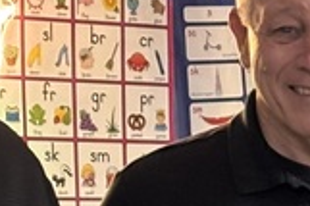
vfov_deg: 4.0
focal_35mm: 345
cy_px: 279
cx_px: 589
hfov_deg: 5.9
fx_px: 2968
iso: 250
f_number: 1.6
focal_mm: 5.96
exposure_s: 1/40
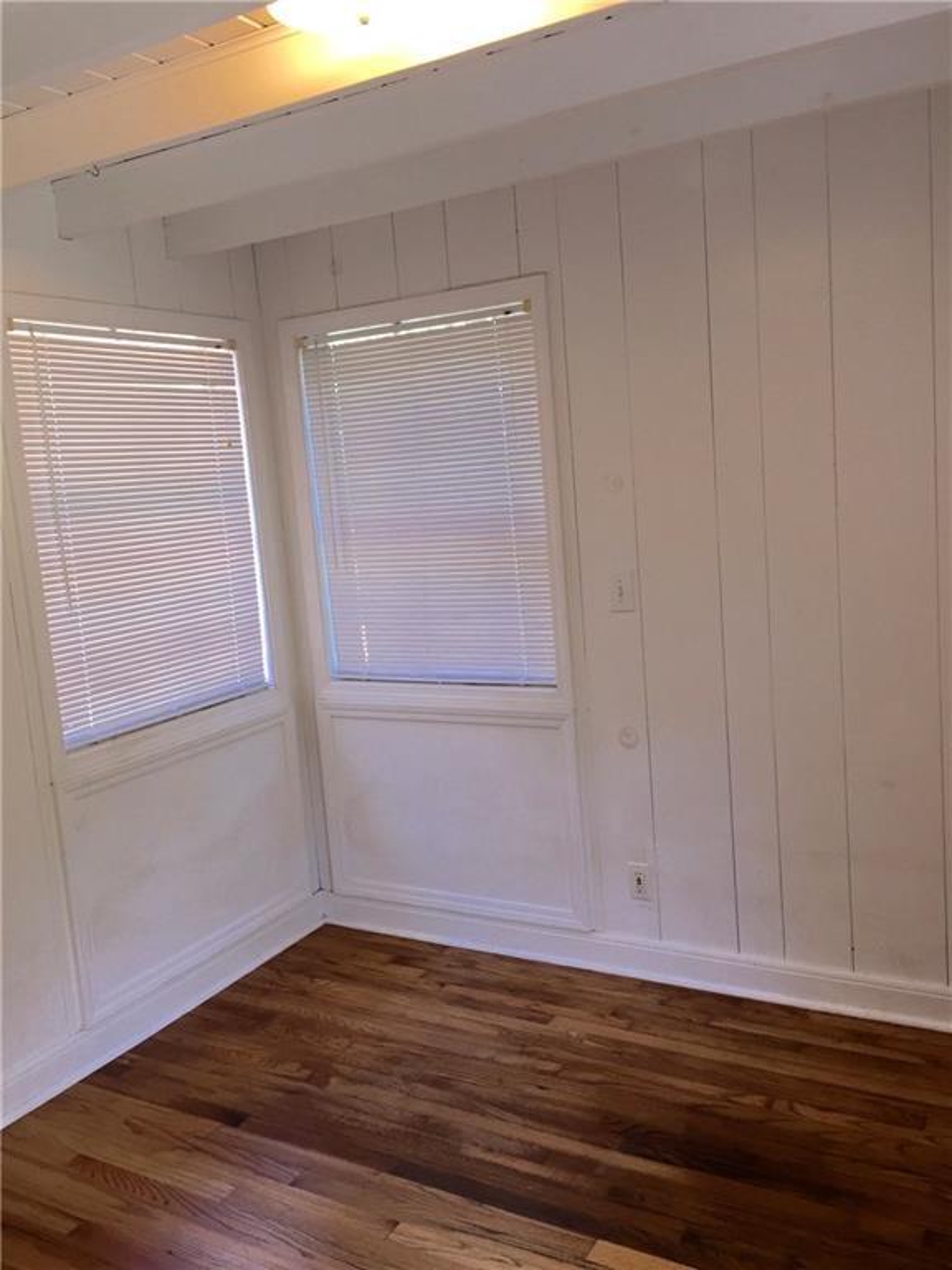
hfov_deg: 48.2
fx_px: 1063
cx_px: 476
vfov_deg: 61.7
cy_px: 635
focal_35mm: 29
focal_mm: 4.15
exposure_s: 1/30
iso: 50
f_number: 2.2
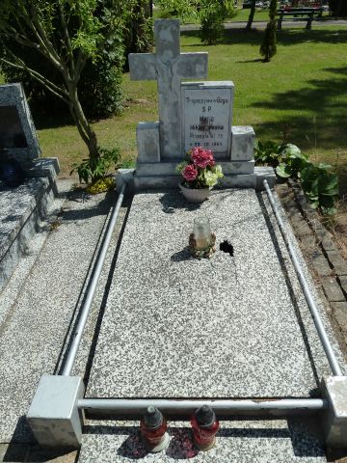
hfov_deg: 54.9
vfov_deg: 69.4
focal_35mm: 25
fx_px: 334
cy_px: 232
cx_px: 174
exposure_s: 1/500
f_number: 5
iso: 125
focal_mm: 4.1
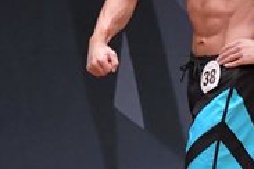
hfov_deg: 1.8
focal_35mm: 1141
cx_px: 159
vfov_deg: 1.2
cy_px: 90
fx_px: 8050
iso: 6400
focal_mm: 180
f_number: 5.6
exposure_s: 1/400
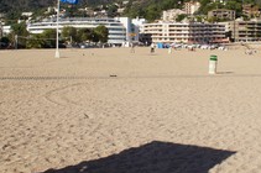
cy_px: 49
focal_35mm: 59
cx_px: 165
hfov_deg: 33.8
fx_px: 427
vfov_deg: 22.8
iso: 100
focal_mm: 18
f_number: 11
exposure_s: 1/200
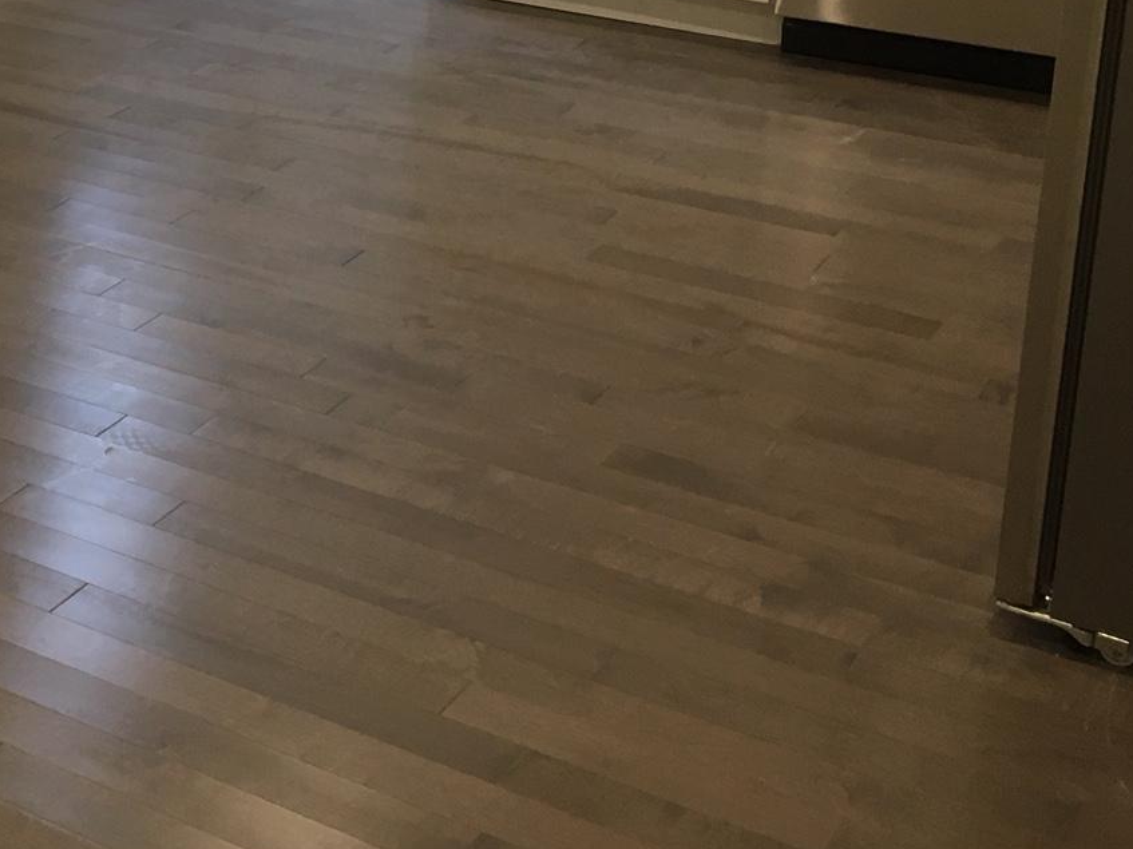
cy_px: -9
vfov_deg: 20.6
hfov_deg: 26.7
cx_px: 16
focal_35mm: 69
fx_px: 2258
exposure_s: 1/33
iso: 100
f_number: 2.2
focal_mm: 4.15
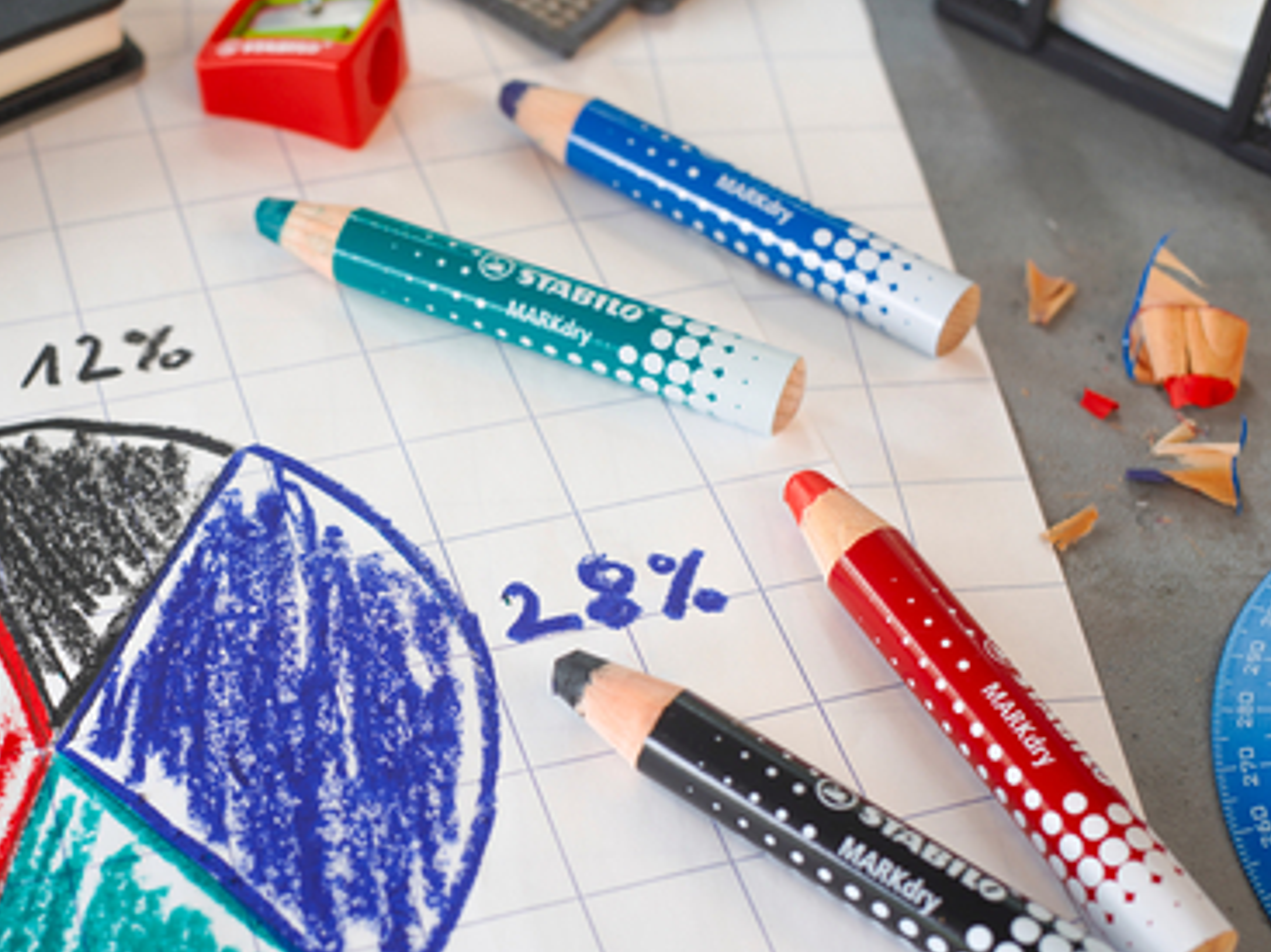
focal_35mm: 55
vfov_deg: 26.5
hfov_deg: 34.4
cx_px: 367
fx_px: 2019
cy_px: 533
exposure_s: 1/40
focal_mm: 35
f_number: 4
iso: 100
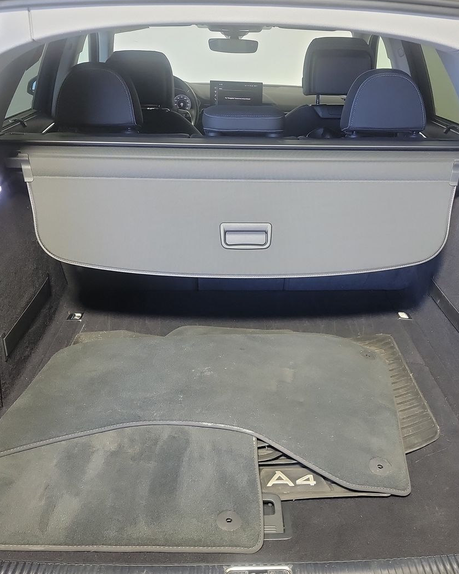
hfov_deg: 41.1
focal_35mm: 36
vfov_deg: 50.1
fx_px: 611
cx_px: 253
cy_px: 324
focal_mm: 6.7
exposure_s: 1/59
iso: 421
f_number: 1.8
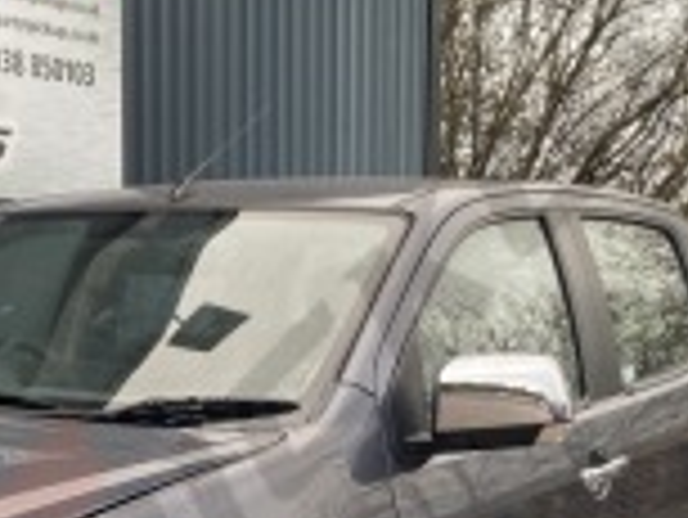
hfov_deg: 22.3
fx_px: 1691
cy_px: 565
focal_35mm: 85
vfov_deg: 16.9
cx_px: 36
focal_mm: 4.25
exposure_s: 1/122
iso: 64
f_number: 1.8
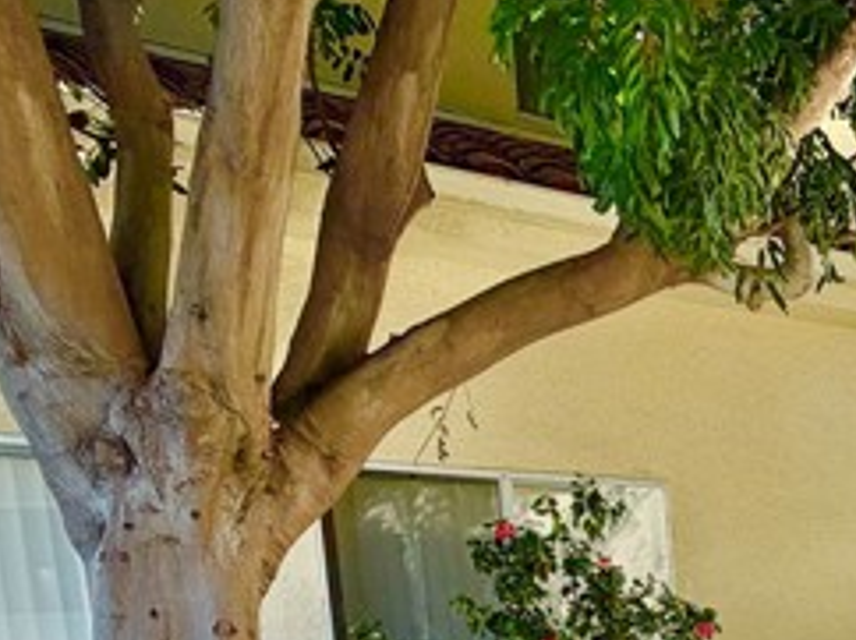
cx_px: 1118
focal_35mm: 37
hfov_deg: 34.7
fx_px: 914
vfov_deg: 32.0
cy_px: 769
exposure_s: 1/502
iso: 50
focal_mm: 2.22
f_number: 2.2
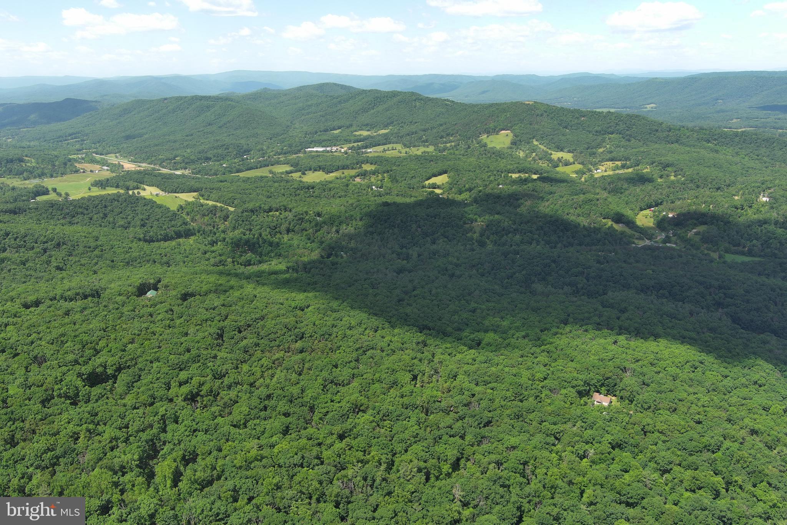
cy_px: 262
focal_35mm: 29
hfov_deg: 63.7
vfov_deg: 45.0
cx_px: 394
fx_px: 634
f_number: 2.8
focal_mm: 10.57
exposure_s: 1/704
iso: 100
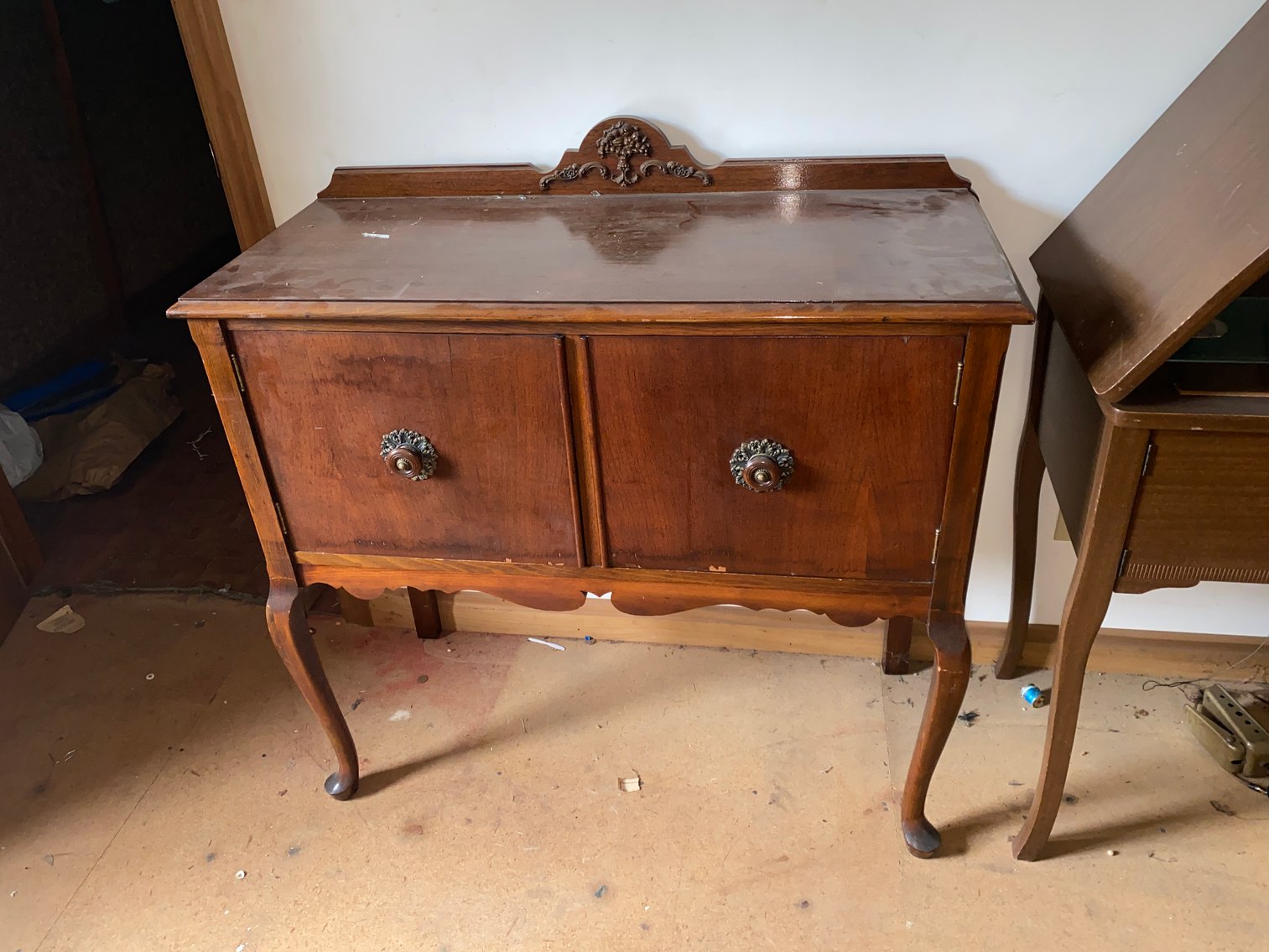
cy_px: 476
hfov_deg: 67.3
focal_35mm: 26
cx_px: 634
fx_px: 953
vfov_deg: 53.1
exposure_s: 1/17
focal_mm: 4.25
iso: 80
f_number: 1.8
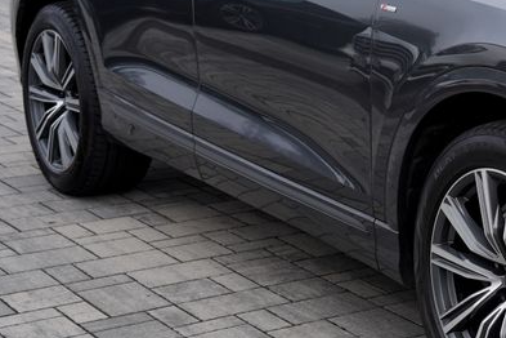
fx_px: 1391
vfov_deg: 13.8
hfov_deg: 19.4
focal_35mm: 99
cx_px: 609
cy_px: 122
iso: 100
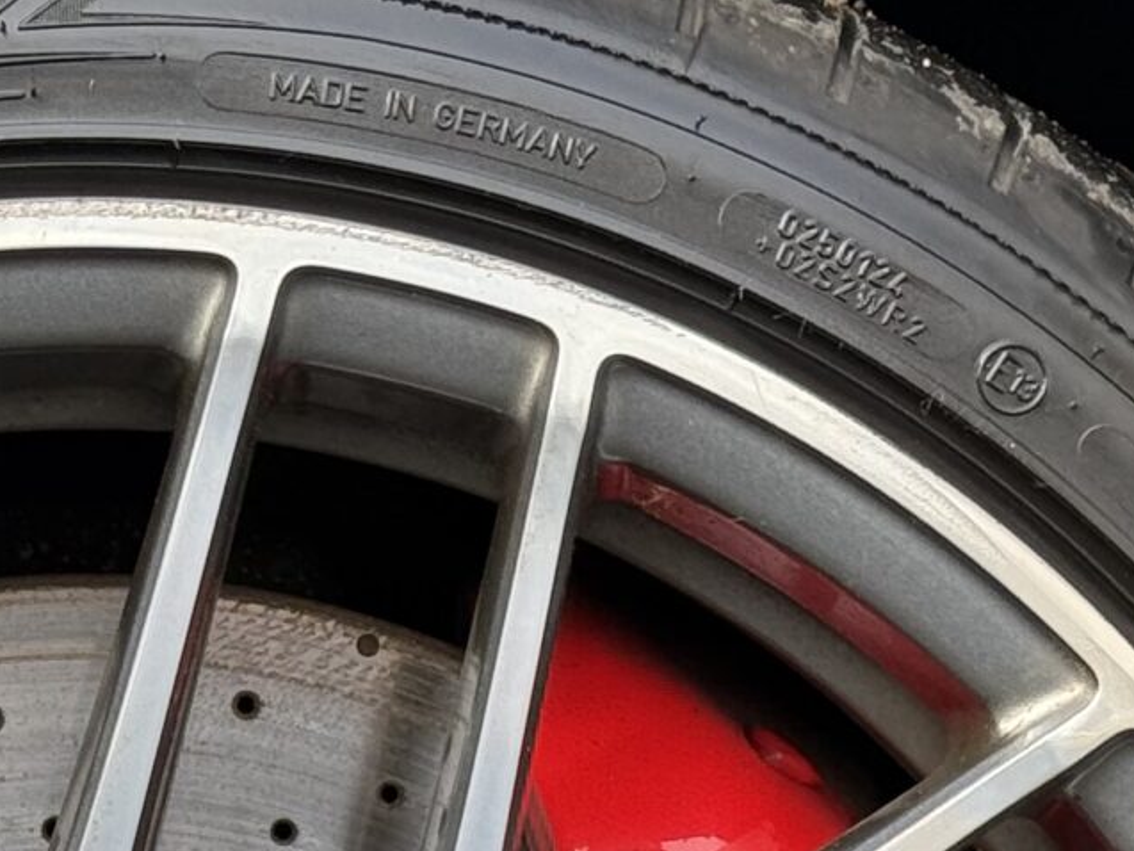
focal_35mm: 193
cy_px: 1535
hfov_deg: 10.2
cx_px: 276
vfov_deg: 7.5
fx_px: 6324
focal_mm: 6.76
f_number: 1.78
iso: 80
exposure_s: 1/601
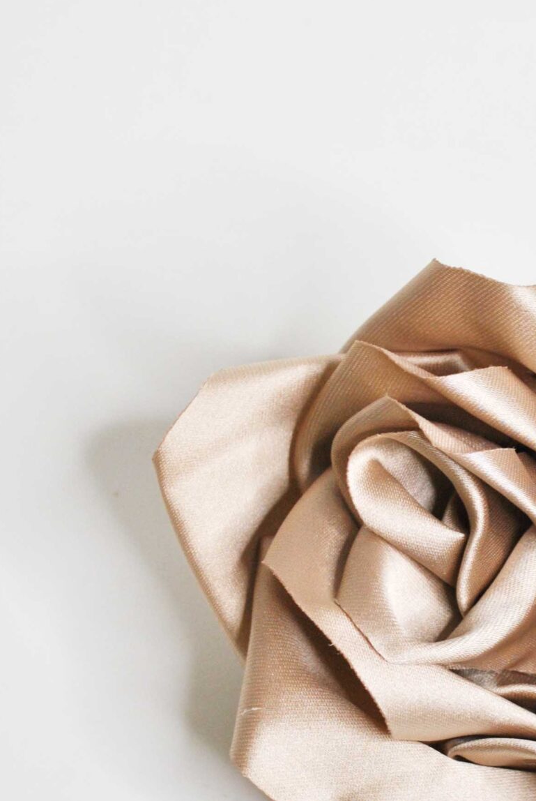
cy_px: 509
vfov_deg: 19.0
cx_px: 503
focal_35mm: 107
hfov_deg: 12.7
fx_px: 2382
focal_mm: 32
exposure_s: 1/125
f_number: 4.8
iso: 200
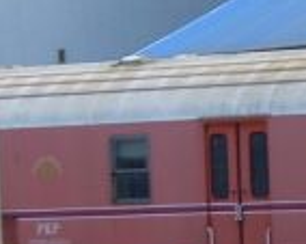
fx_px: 5486
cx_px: 375
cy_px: 229
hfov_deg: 3.2
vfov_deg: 2.5
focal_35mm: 607
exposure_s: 1/193
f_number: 4.9
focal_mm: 18.9
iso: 50
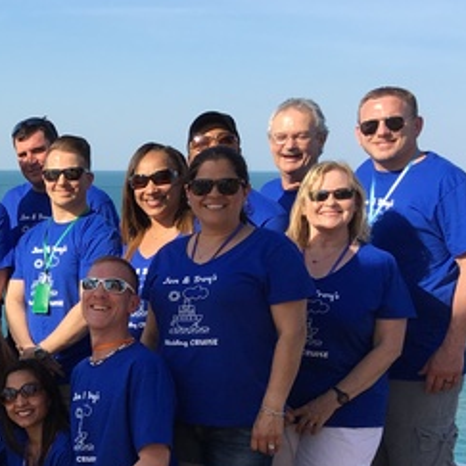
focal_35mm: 76
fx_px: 1158
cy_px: 393
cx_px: -178
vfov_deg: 22.4
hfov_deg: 20.3
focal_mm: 4.15
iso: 25
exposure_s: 1/1099
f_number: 2.2
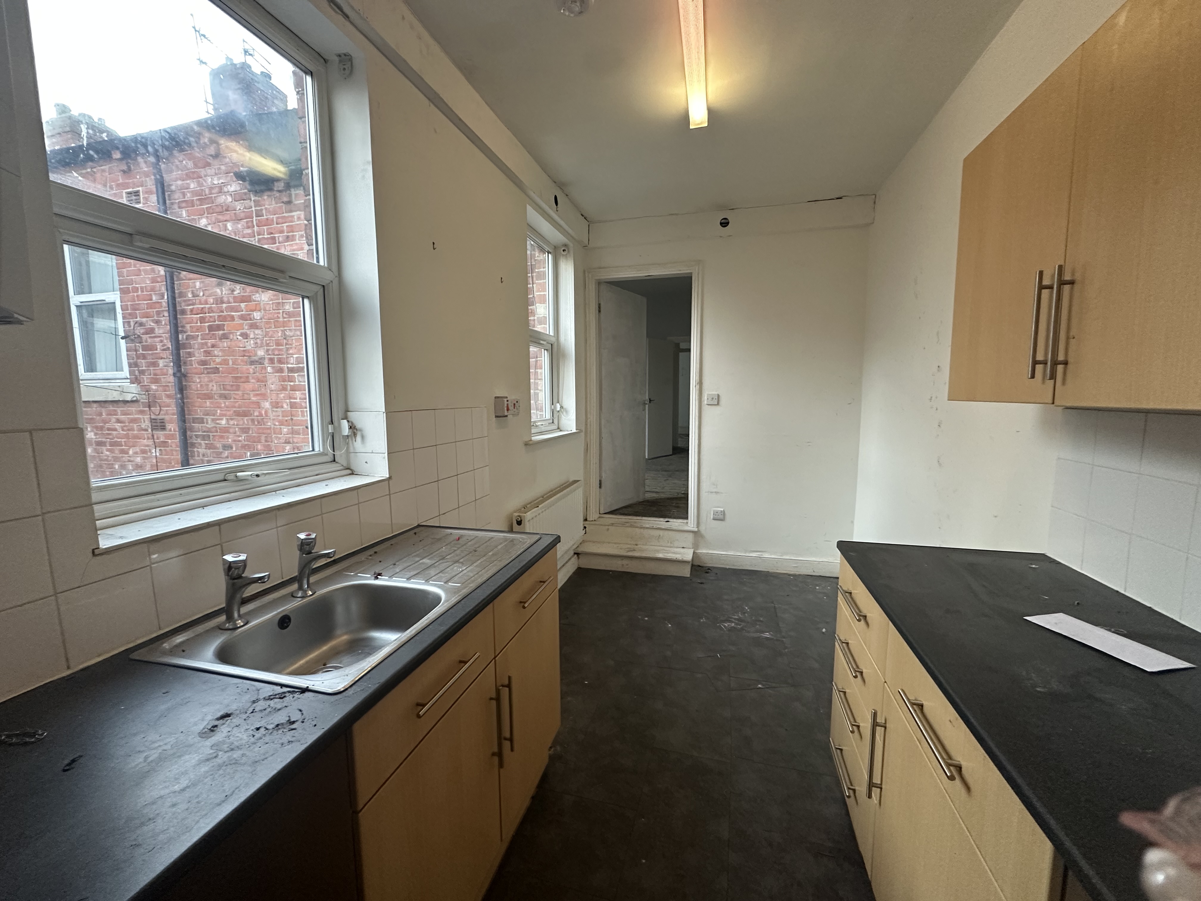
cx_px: 600
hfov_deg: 102.1
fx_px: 486
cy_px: 450
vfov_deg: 85.7
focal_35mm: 14
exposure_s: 1/100
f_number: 2.2
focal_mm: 2.22
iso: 320
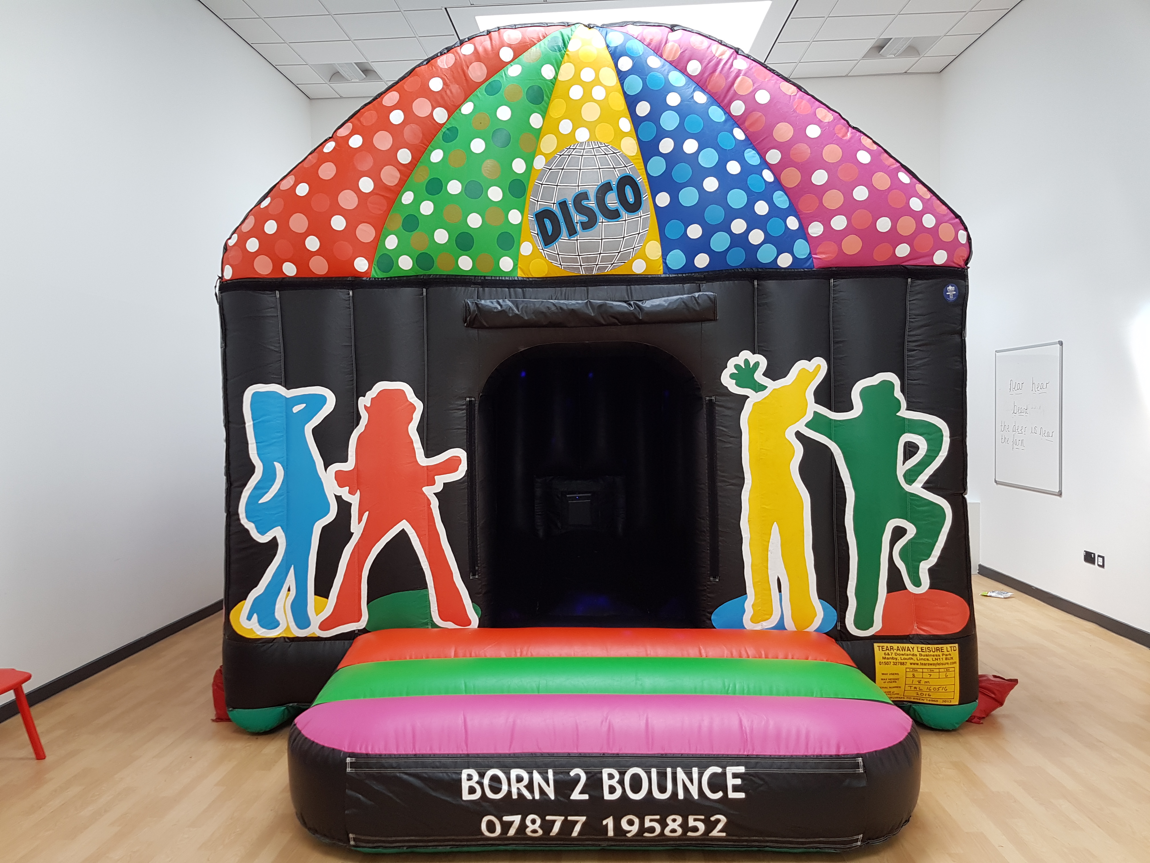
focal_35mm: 26
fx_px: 864
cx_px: 575
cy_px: 432
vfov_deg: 53.1
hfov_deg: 67.3
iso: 64
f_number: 1.7
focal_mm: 4.2
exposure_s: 1/50
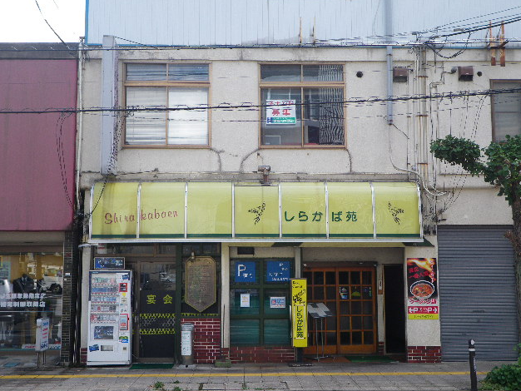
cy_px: 197
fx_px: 708
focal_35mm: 47
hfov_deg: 40.4
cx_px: 265
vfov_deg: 30.9
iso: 64
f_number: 3.3
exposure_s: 1/250
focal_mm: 8.2
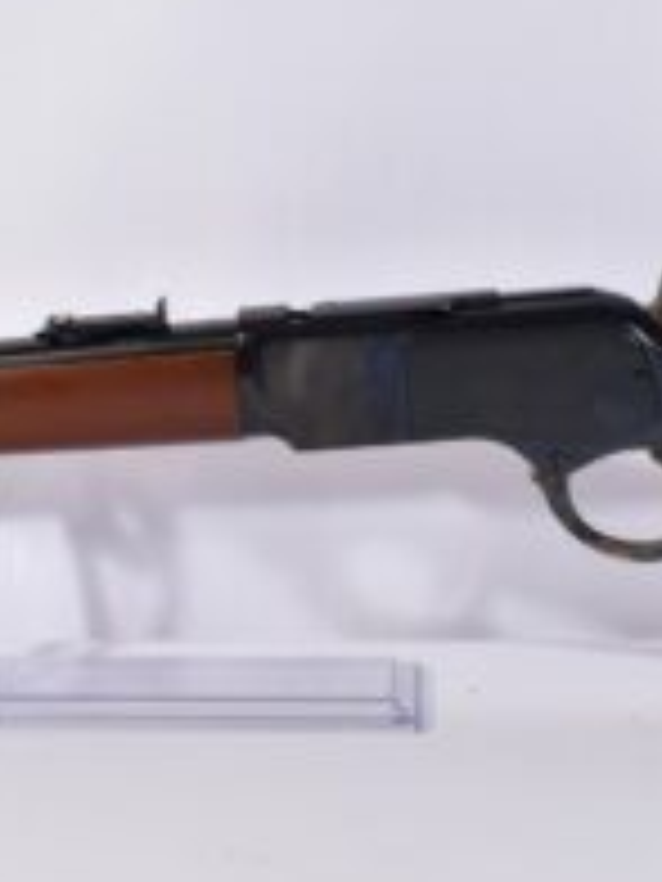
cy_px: 477
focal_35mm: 97
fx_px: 2473
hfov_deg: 15.2
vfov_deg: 20.2
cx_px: 324
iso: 640
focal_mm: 22
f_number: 5
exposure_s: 1/30
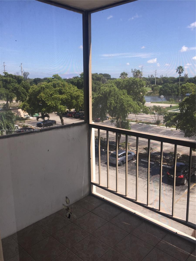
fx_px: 219
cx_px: 98
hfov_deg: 48.2
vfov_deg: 61.7
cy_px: 130
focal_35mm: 29
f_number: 2.2
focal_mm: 4.15
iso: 32
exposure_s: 1/1199
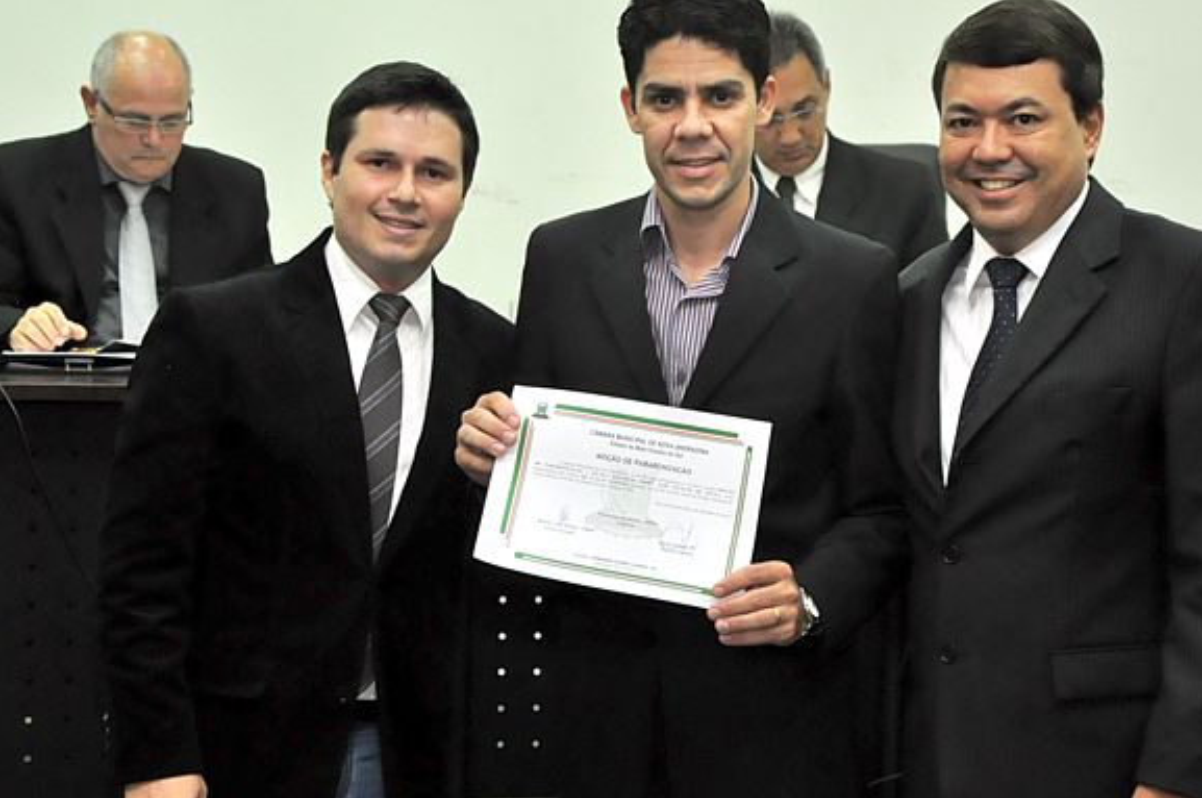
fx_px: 3468
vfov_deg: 13.1
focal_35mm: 104
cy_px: 434
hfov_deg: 19.7
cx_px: 681
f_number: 5.6
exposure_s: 1/60
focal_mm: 50
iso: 1600
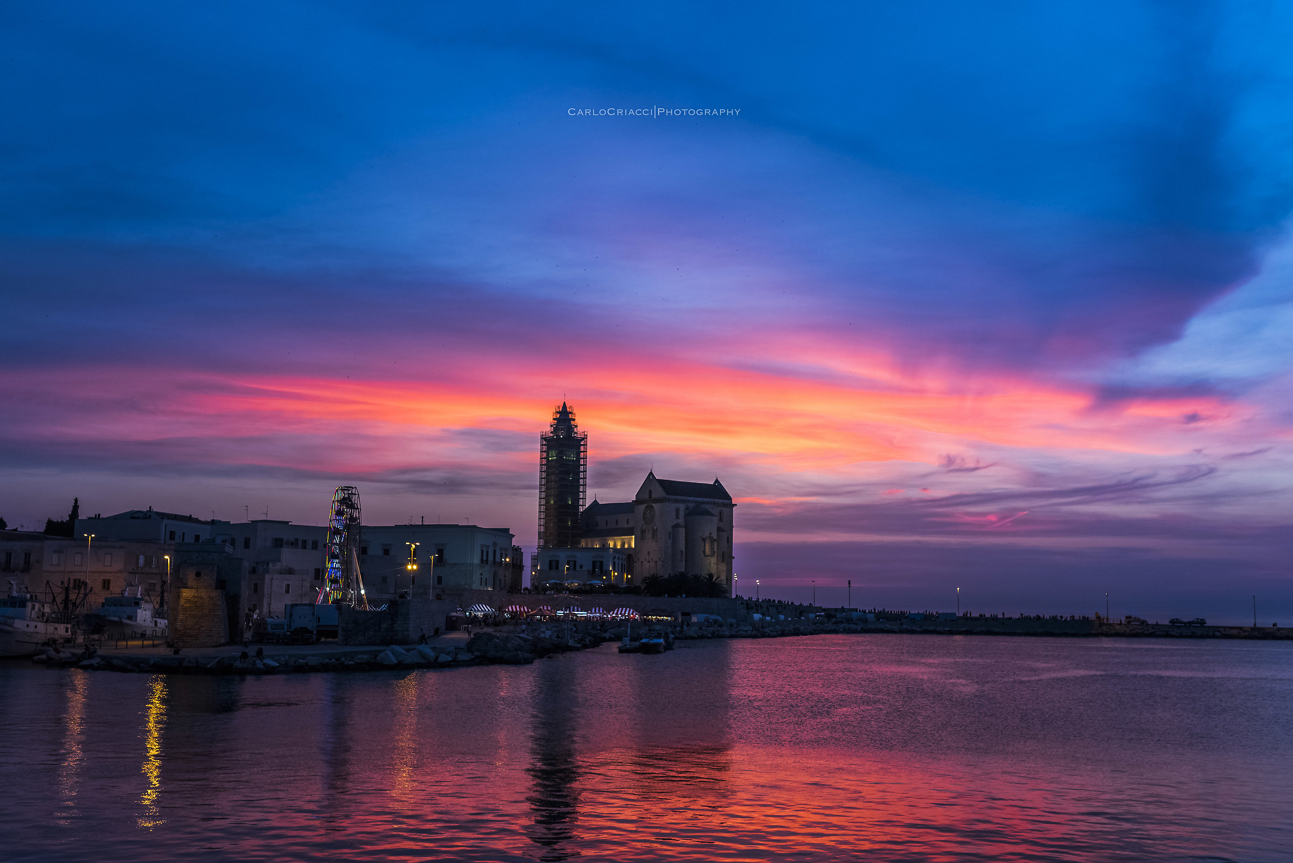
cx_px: 646
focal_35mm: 35
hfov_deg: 54.4
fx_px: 1257
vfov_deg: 37.9
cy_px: 432
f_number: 5
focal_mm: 35
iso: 1250
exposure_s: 1/160
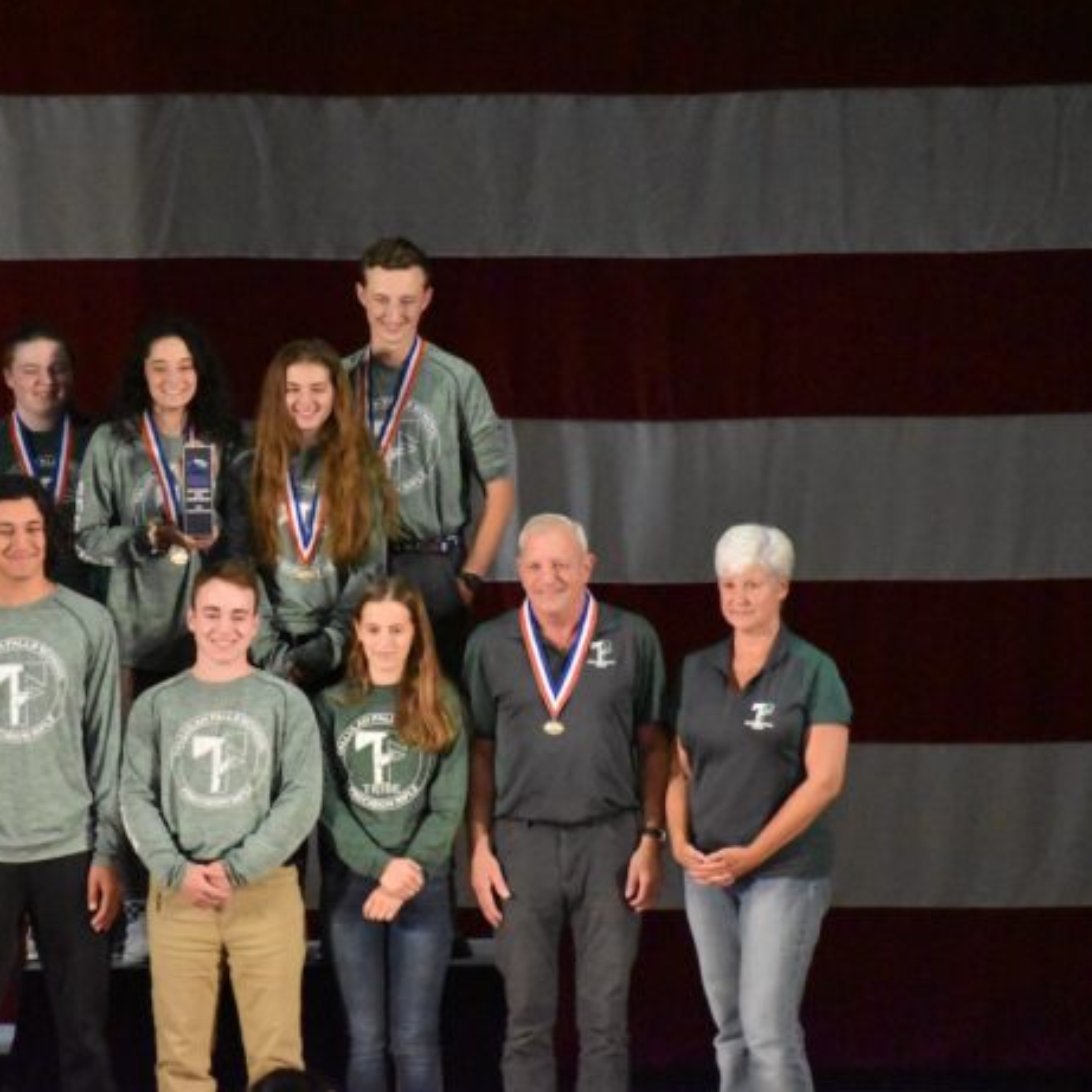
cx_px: 353
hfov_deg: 5.4
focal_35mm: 327
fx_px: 11671
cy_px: 545
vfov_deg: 5.4
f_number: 5
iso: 12800
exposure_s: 1/320
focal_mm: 170
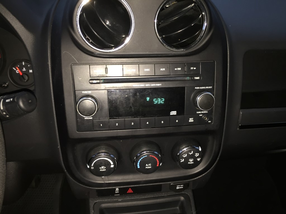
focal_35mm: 29
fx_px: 240
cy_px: 107
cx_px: 143
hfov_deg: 61.7
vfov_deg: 48.2
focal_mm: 4.15
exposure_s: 1/16
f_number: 2.2
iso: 80
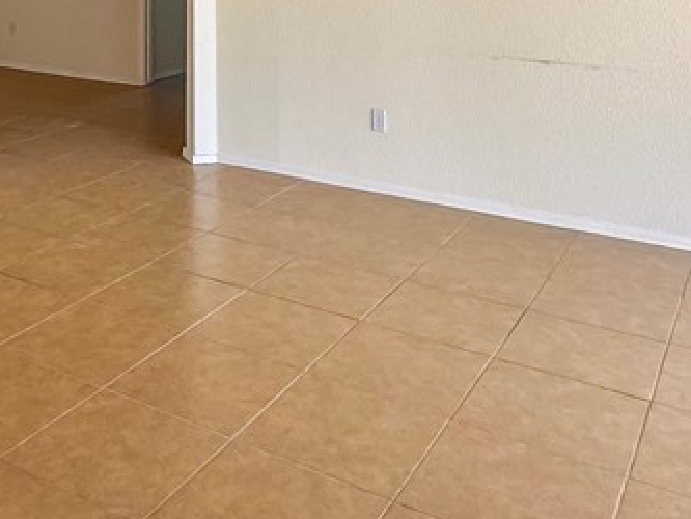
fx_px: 859
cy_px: 91
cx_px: 139
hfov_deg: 41.9
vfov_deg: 32.5
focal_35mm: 43
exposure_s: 1/100
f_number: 2.2
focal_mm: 2.22
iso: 64
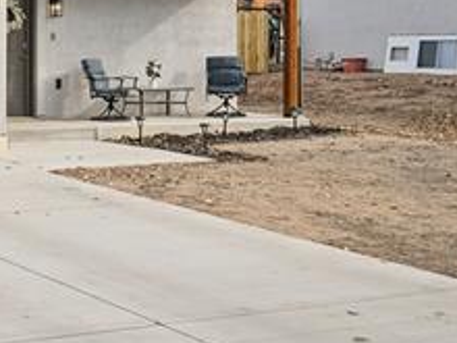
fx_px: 1109
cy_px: -39
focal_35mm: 84
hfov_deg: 21.0
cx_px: -154
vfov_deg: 17.0
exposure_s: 1/30
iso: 64
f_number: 13
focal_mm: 30
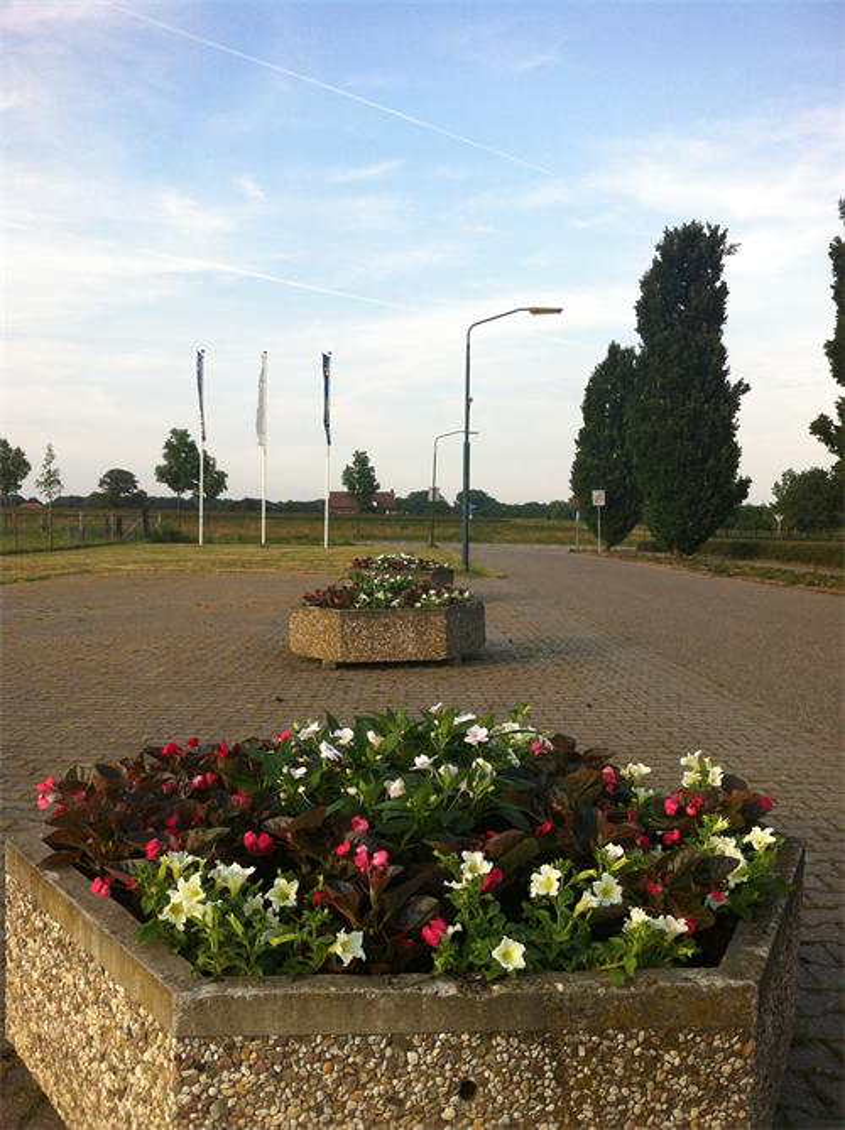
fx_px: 1142
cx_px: 422
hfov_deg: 40.6
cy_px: 565
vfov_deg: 52.7
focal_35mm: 35
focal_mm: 3.85
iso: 80
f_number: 2.8
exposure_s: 1/464
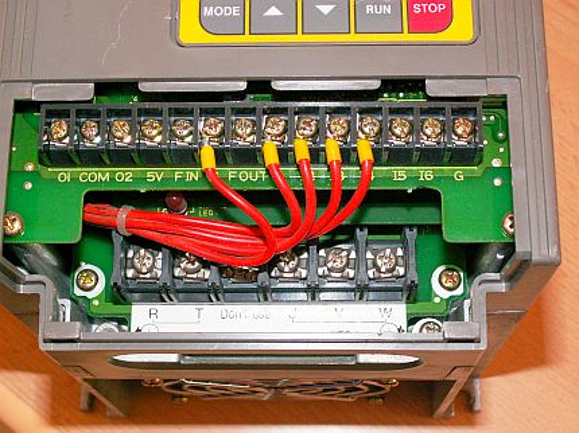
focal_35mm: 62
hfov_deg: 31.2
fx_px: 1036
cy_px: 216
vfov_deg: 23.6
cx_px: 290
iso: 160
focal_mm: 10.28
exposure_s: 1/40
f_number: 4
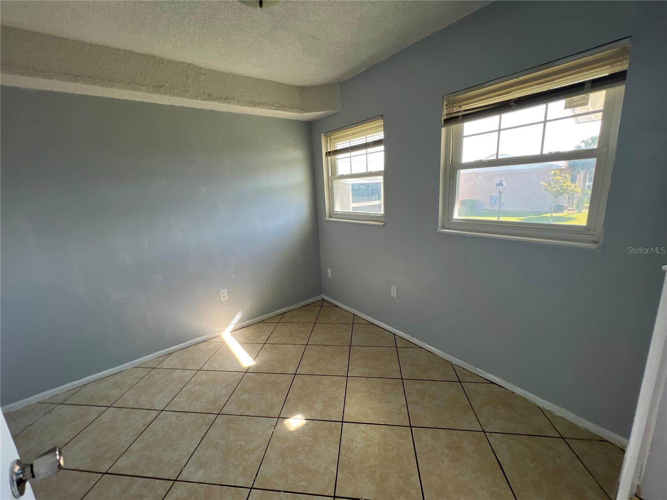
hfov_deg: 106.2
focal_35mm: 13
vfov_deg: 89.9
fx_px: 250
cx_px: 334
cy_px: 250
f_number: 1.8
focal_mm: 1.57
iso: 50
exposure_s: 1/99
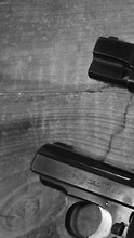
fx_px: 391
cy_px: 156
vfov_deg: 33.6
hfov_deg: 16.3
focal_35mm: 62
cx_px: 242
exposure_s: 1/30
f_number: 3.1
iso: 100
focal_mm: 4.5
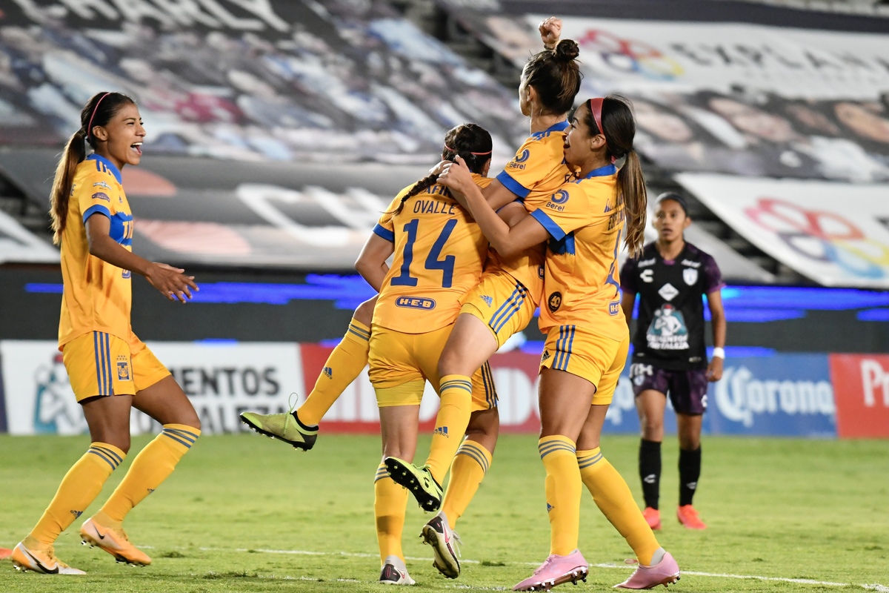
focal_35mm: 262
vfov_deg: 5.2
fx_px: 6482
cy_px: 296
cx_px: 444
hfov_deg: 7.8
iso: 4000
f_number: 4
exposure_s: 1/1250
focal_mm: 175
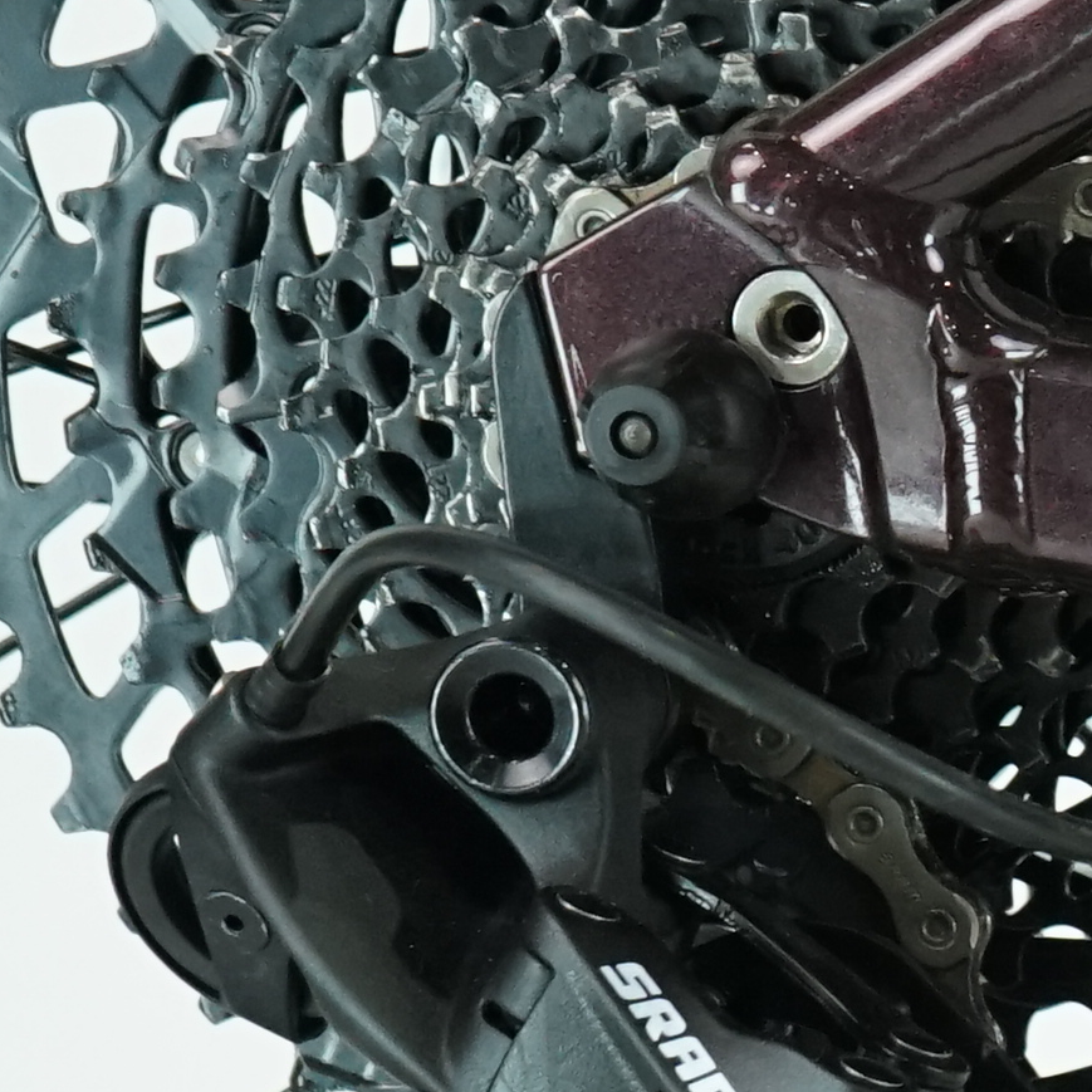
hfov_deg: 6.9
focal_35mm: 223
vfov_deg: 7.8
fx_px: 7959
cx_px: 3432
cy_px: 1034
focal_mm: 38
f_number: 5.6
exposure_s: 1/200
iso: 2000
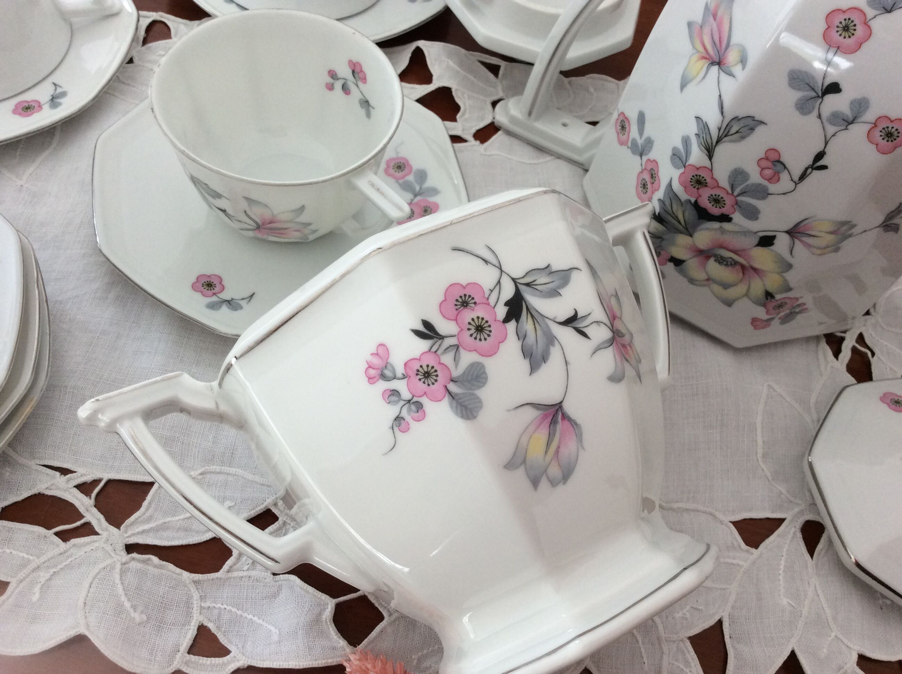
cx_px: 451
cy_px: 337
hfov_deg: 56.9
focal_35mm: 32
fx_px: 833
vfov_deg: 44.1
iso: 64
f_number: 2.4
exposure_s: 1/100
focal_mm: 3.3
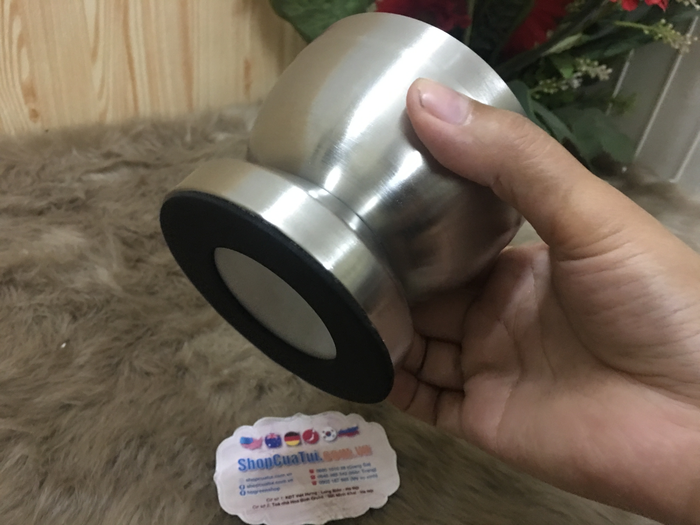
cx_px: 350
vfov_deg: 48.2
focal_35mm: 29
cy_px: 262
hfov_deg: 61.7
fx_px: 586
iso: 160
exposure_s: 1/8
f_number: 2.2
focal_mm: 4.15
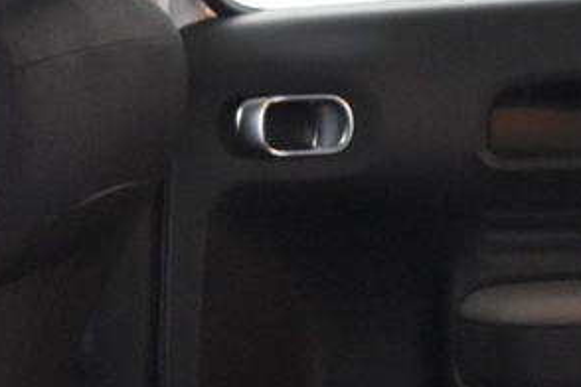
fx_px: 2405
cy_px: 460
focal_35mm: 149
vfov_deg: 9.1
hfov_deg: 13.8
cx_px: 184
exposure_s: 1/30
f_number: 3.5
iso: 3200
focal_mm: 18
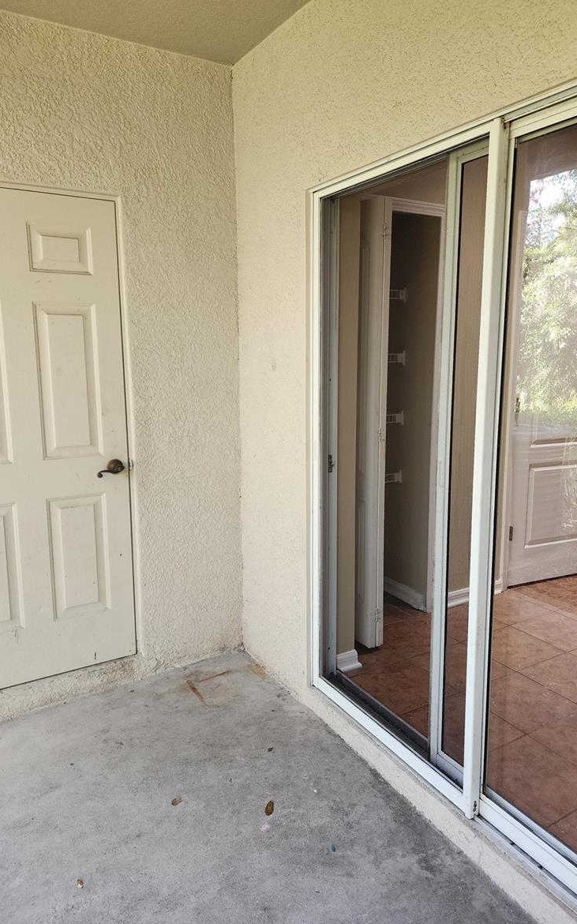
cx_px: 316
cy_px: 453
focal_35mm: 25
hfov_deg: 49.2
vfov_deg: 72.5
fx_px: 629
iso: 200
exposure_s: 1/120
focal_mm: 6.4
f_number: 1.8
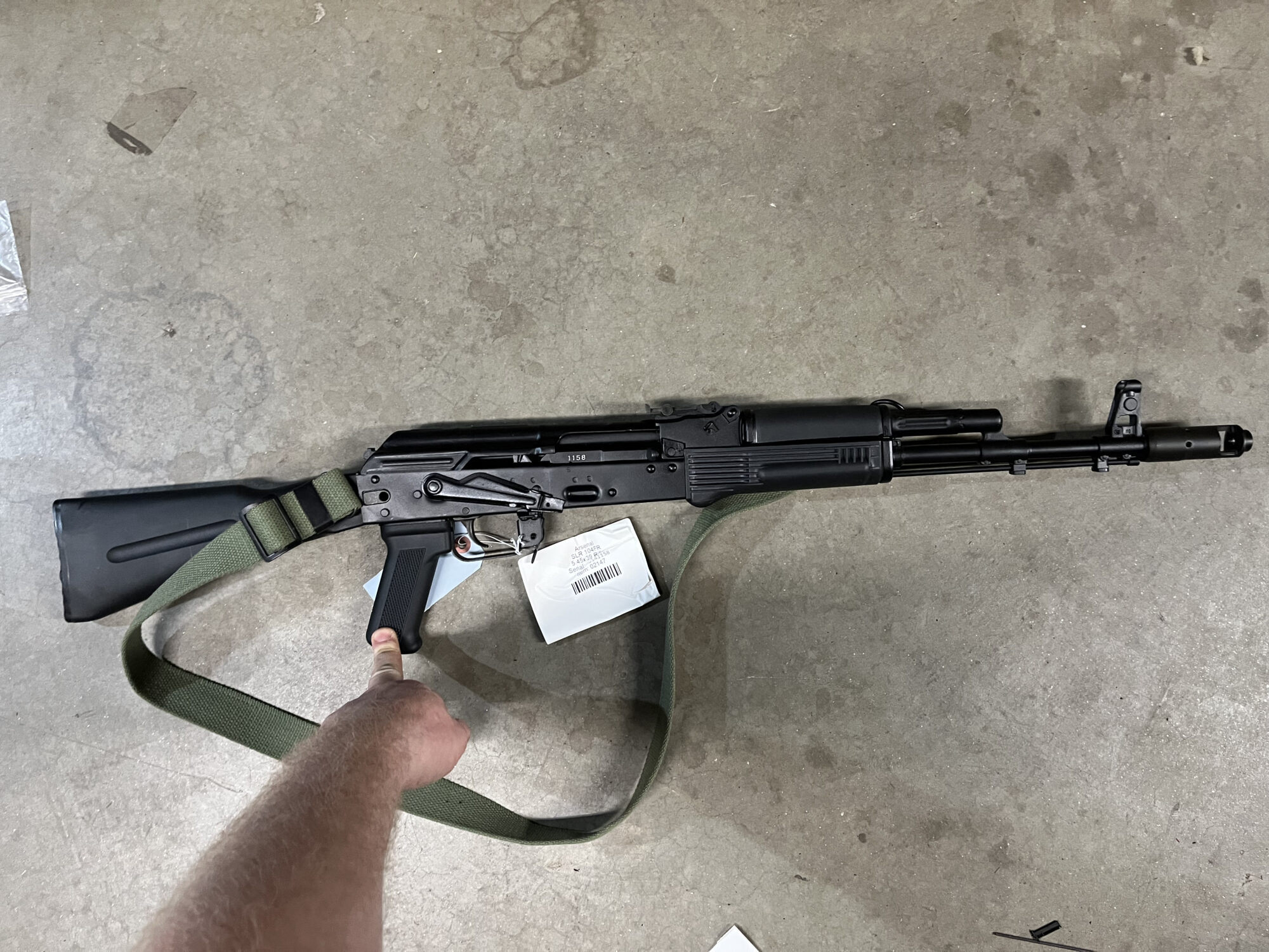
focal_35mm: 26
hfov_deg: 67.3
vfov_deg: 53.1
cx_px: 634
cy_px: 476
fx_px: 953
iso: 500
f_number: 1.6
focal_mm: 5.1
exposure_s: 1/60
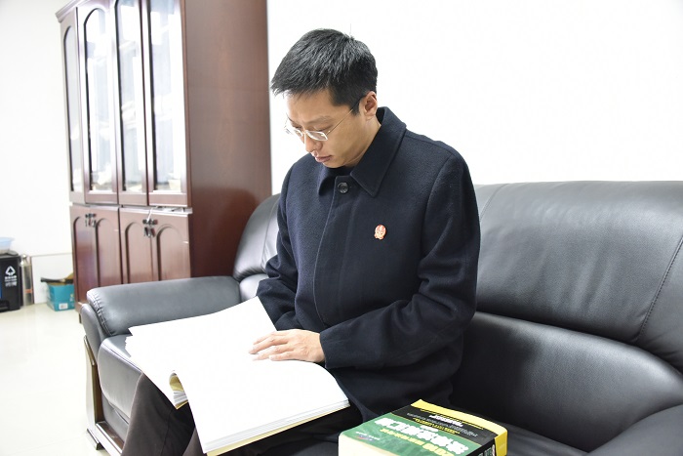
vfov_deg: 41.1
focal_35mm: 32
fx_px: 607
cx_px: 342
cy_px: 228
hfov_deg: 58.7
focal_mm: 32
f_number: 3.8
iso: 4000
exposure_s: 1/30
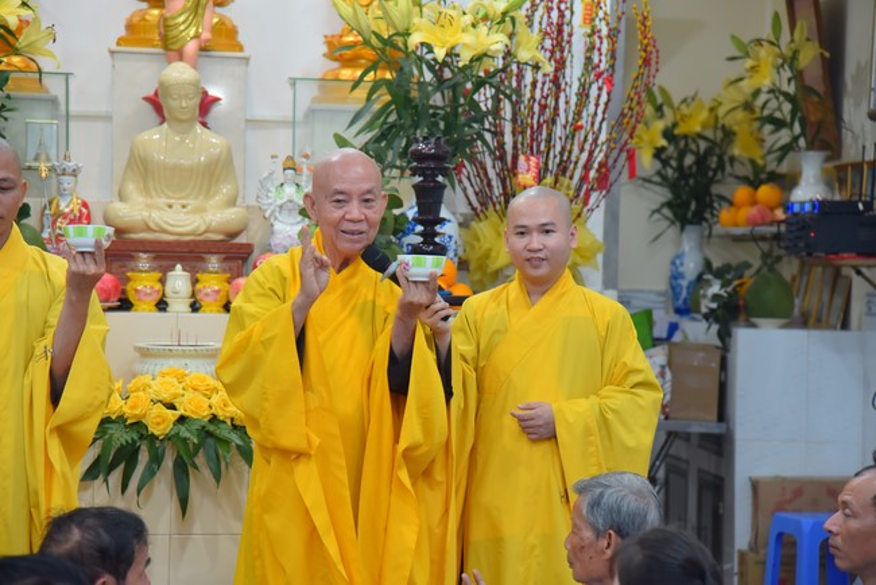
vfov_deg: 11.4
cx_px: 438
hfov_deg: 17.1
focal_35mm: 120
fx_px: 2921
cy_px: 292
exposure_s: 1/160
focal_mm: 120
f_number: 5
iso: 1000
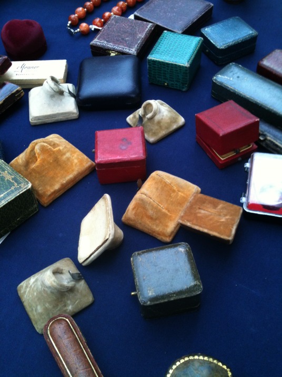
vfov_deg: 52.6
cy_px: 188
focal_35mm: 35
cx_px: 141
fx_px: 380
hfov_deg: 40.7
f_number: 2.8
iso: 64
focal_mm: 3.85
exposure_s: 1/50
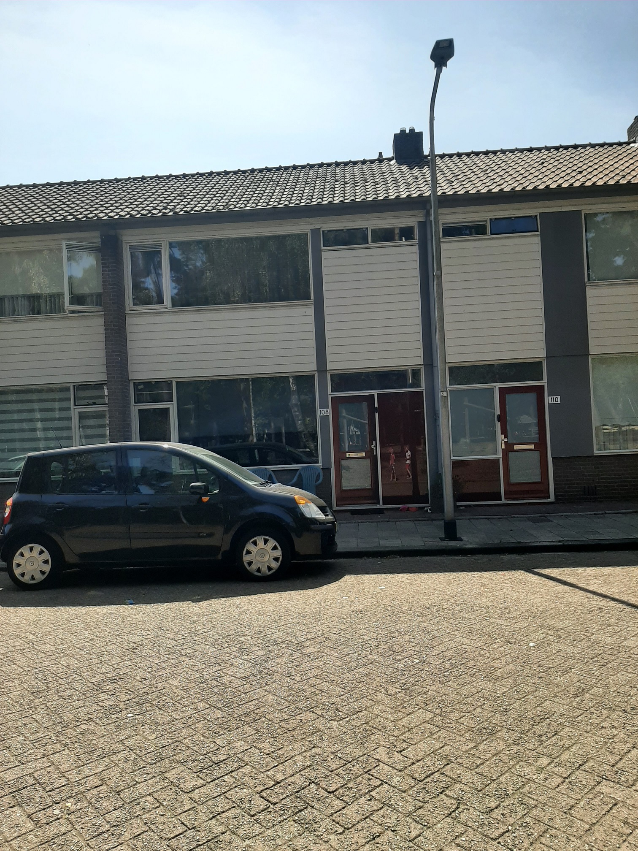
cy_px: 426
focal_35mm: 26
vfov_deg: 67.3
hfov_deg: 53.1
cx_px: 319
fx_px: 639
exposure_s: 1/3236
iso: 40
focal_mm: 3.93
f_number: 1.7
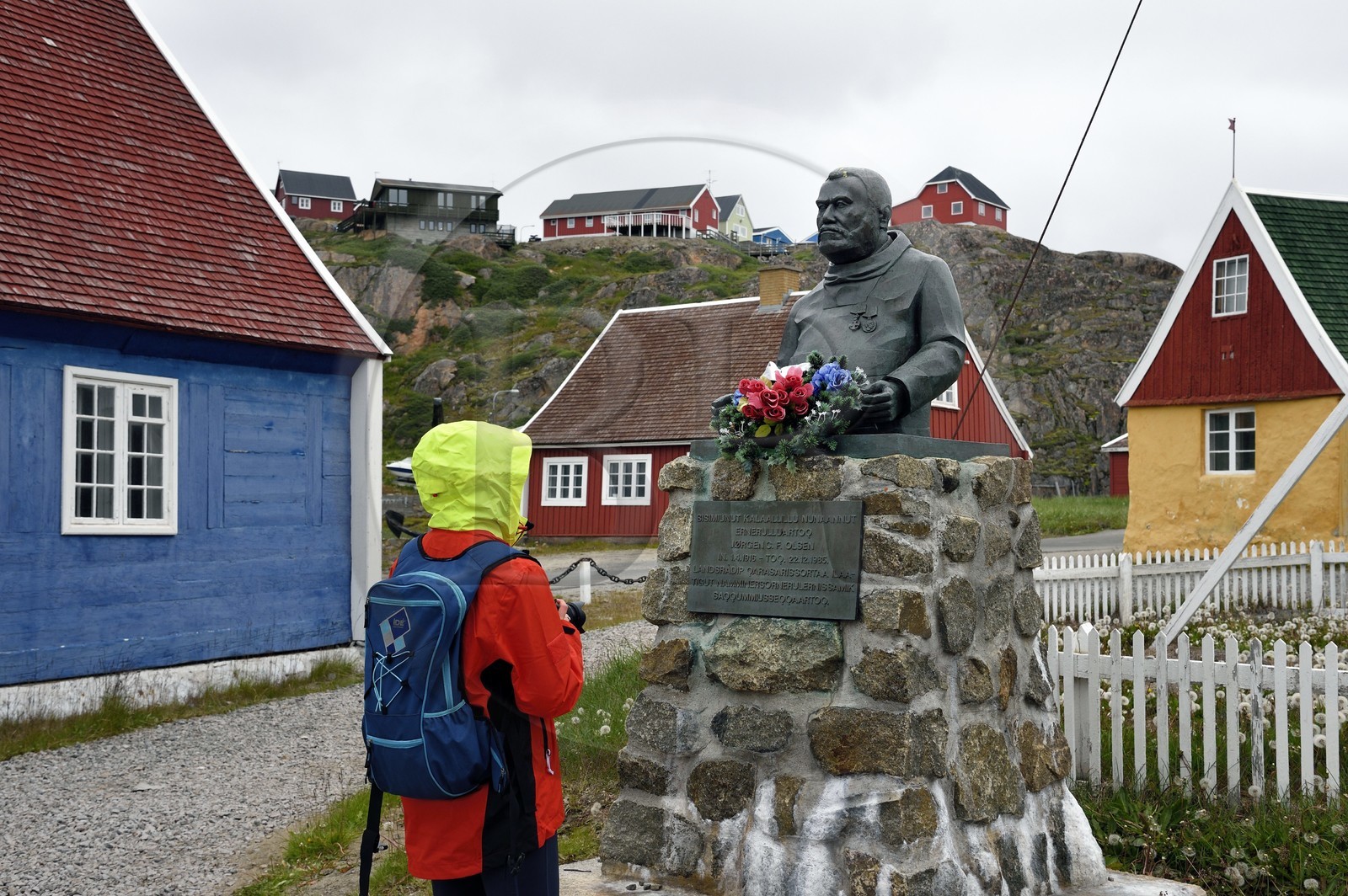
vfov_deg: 29.8
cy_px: 448
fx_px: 1684
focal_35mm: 45
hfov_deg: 43.6
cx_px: 674
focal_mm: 45
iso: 400
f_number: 9
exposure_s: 1/250
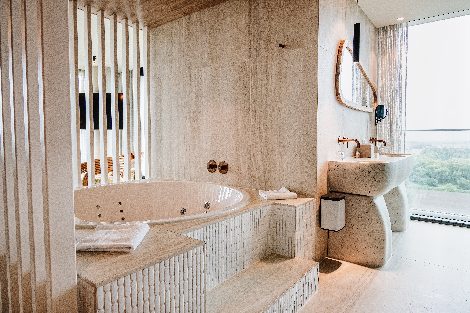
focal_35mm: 23
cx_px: 235
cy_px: 156
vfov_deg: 55.1
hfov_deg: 76.1
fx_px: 300
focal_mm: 15
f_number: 7.1
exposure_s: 1/30
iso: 320
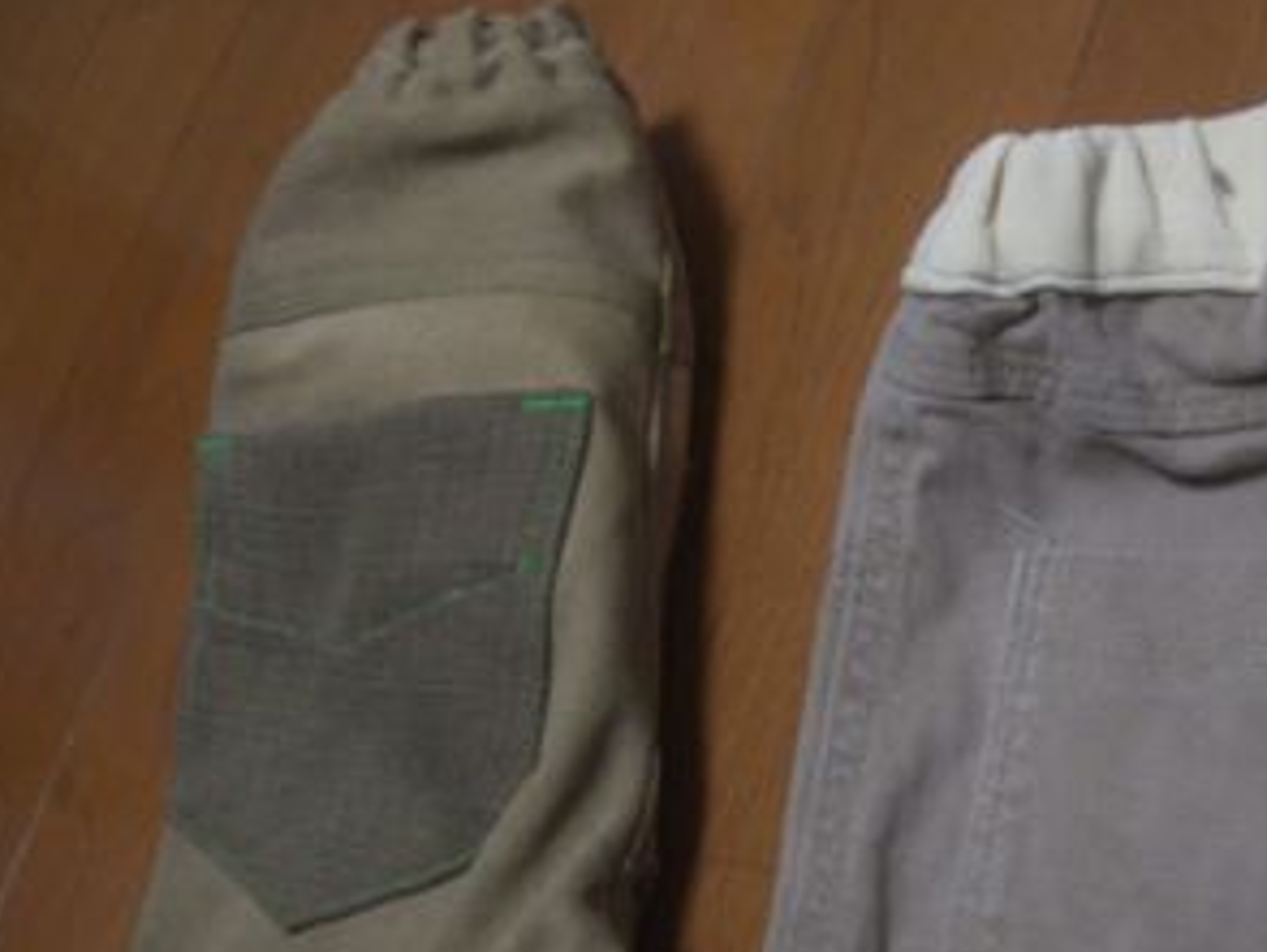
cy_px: 659
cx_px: 935
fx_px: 2271
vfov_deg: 23.5
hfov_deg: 30.7
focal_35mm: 62
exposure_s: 1/13
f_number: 2.8
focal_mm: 7.9
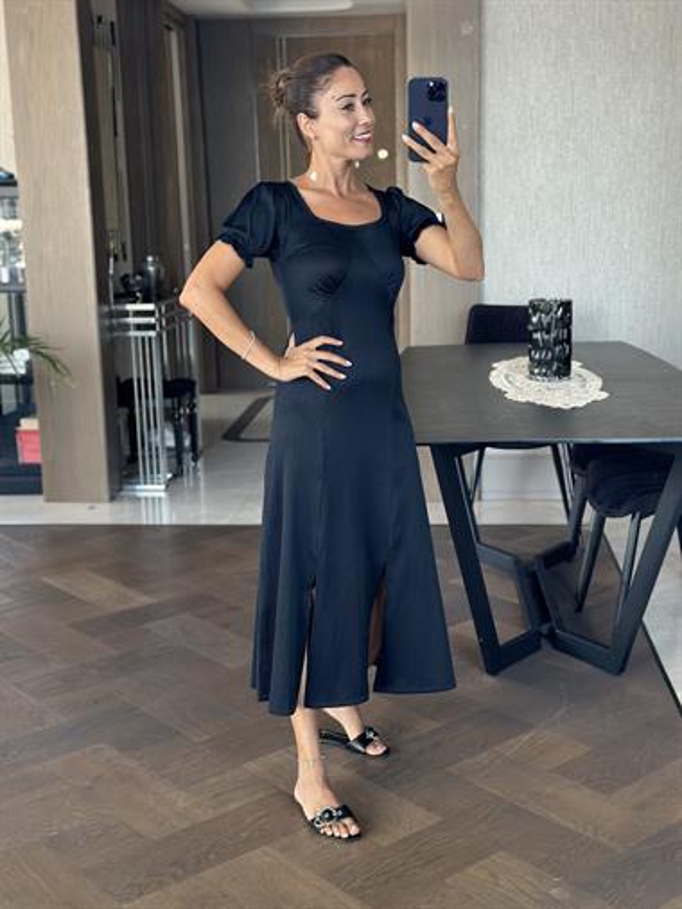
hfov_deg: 30.3
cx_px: 341
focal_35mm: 48
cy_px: 454
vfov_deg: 39.6
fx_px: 1260
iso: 160
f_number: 1.78
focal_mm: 6.86
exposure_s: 1/60
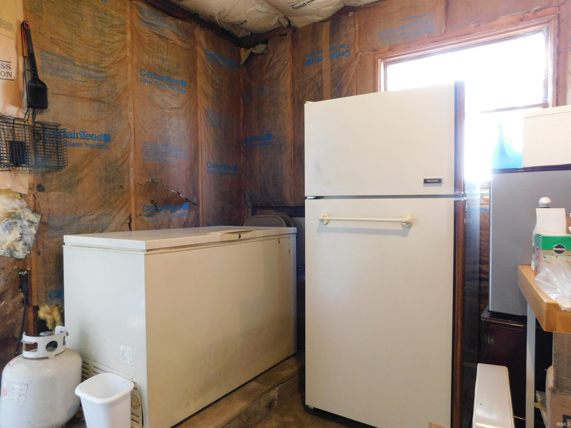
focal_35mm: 23
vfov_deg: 58.9
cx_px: 286
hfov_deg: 73.9
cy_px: 214
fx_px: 379
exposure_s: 1/25
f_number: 3
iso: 400
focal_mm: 4
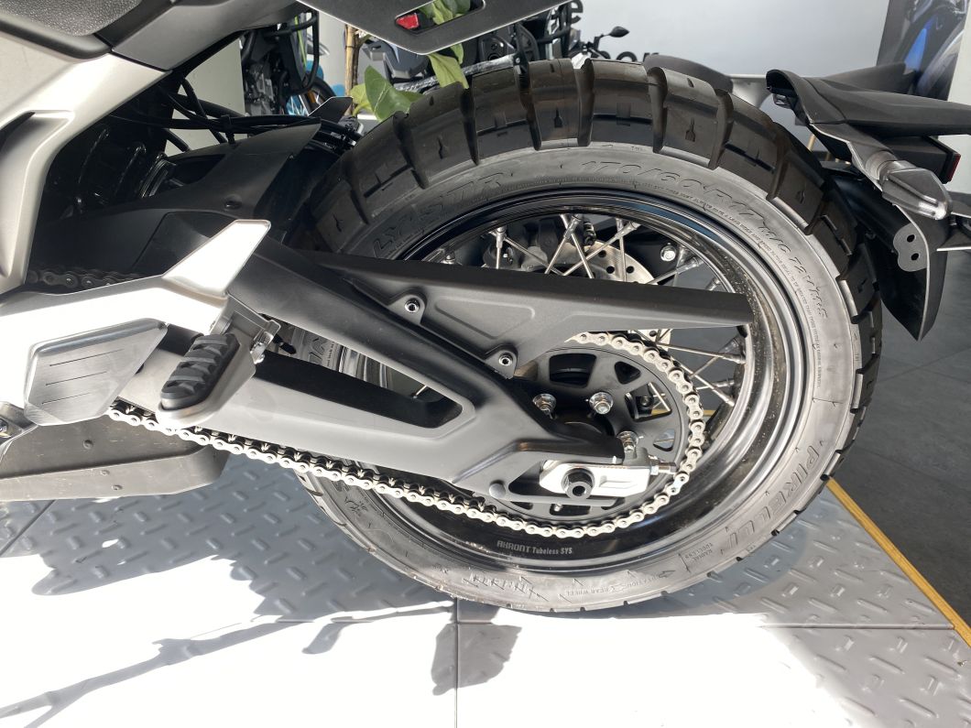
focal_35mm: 26
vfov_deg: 53.1
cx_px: 486
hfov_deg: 67.3
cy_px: 364
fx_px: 729
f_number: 1.8
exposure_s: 1/100
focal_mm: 4.25
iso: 32
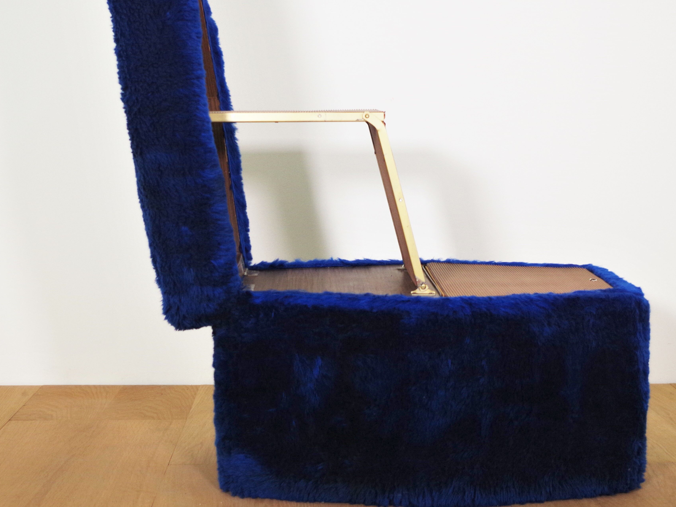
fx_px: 1289
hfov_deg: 29.4
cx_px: 348
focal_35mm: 66
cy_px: 170
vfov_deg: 22.2
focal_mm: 26.25
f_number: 4
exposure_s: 1/60
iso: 200
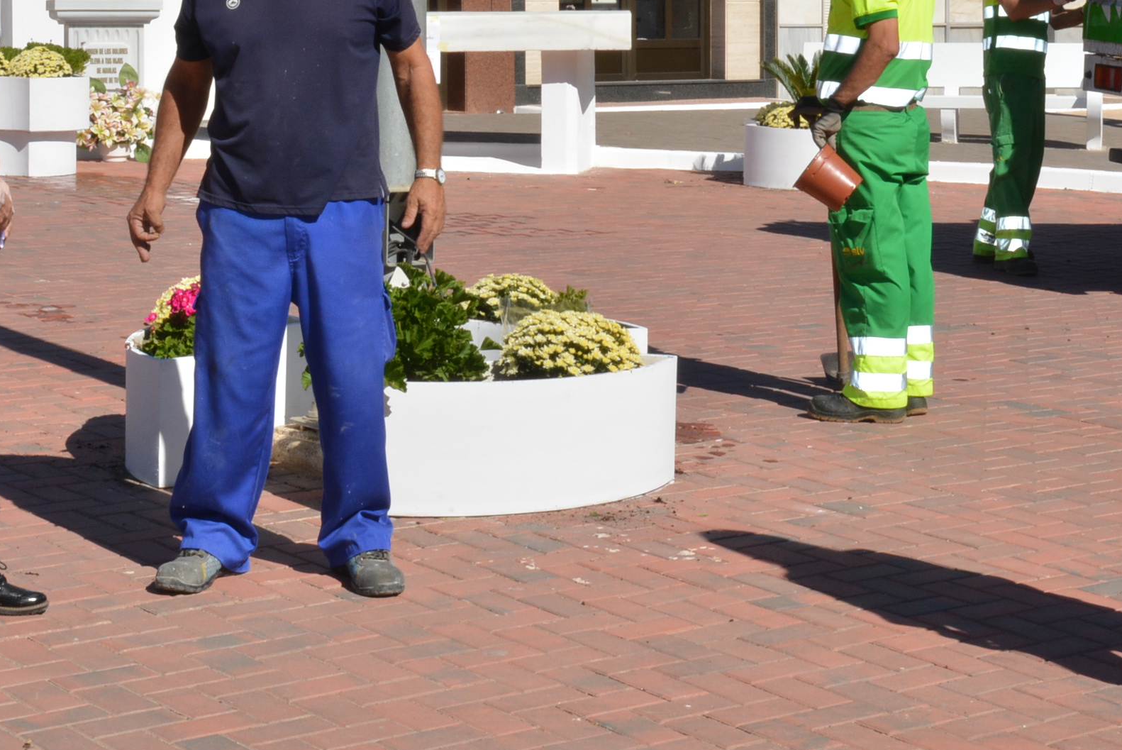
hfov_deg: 23.1
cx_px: 657
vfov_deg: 15.4
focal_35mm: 88
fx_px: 2743
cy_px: 108
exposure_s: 1/200
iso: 400
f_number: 25
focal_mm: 31
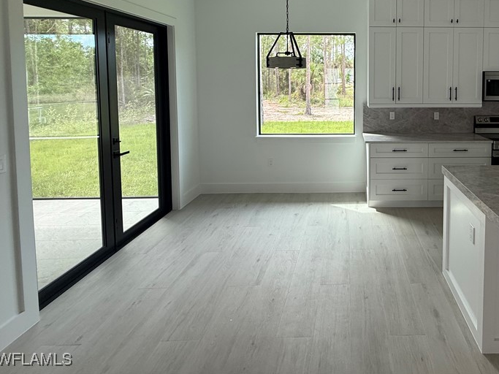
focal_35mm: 21
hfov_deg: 74.9
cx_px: 357
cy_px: 95
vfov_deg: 60.1
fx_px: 303
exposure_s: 1/99
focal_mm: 2.22
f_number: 2.2
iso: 64
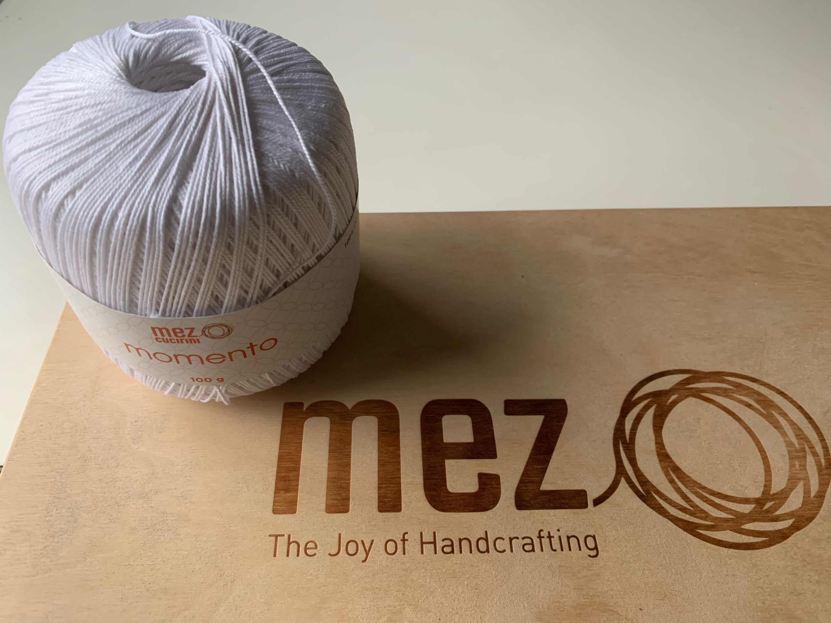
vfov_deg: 53.1
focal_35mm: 26
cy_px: 312
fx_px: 624
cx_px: 416
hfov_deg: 67.3
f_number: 1.8
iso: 250
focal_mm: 4.25
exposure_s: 1/60
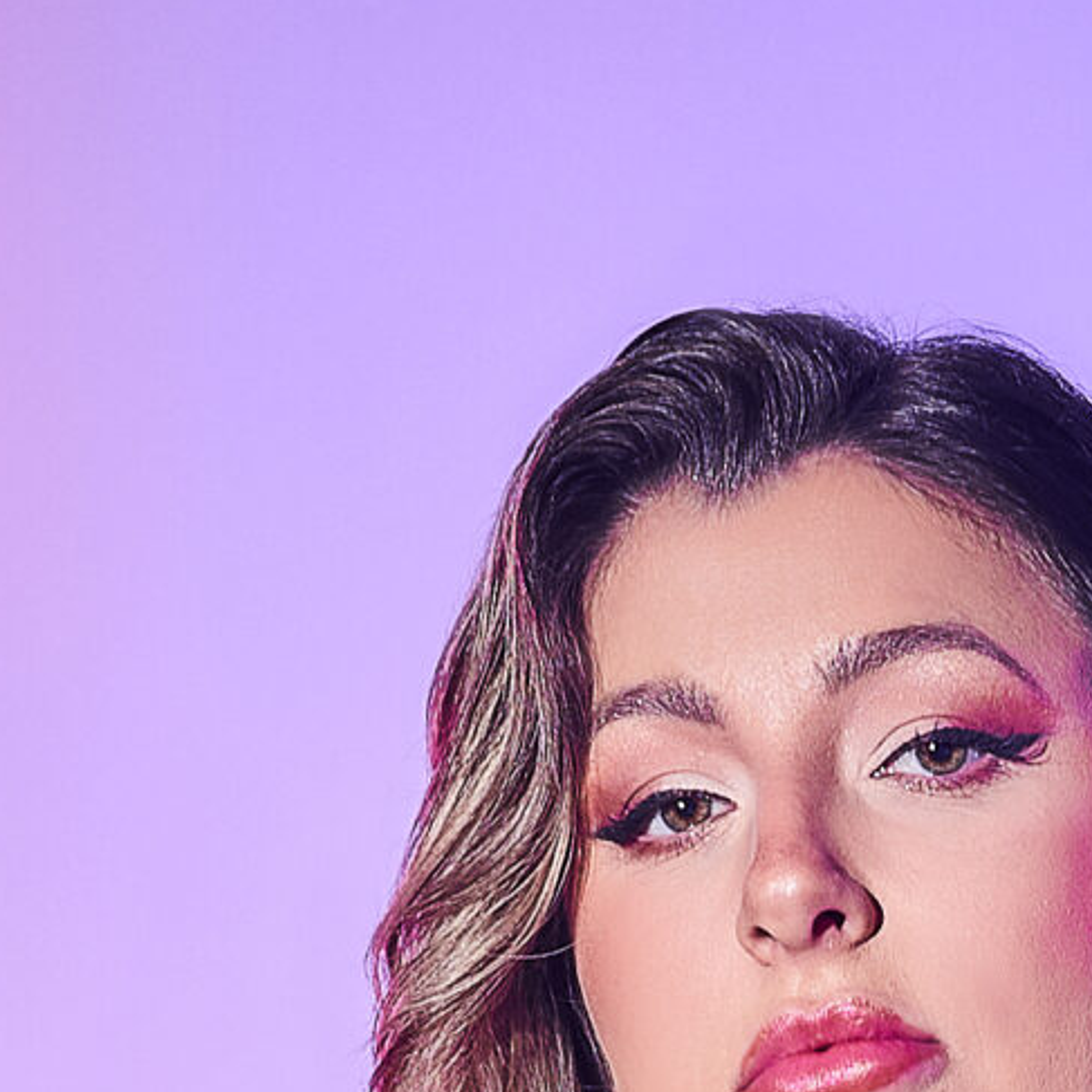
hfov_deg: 4.5
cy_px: 2700
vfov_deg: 4.4
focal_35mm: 389
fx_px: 13884
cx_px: 988
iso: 160
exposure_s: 1/160
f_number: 7.1
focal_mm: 58.5
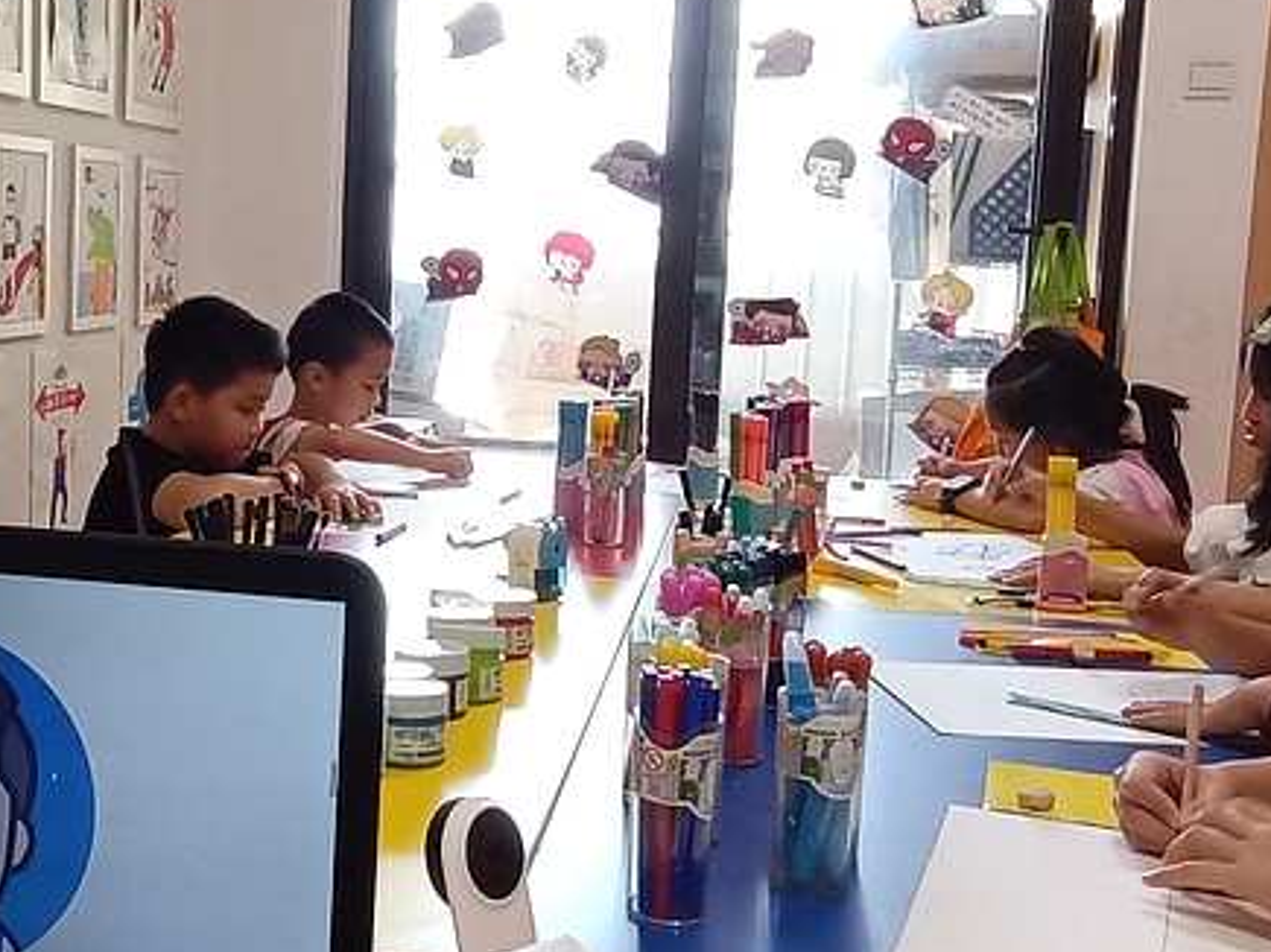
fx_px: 1835
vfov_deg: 29.1
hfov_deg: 36.9
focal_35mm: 50
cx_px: 254
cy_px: 423
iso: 216
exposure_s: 1/33.3
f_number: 2.4
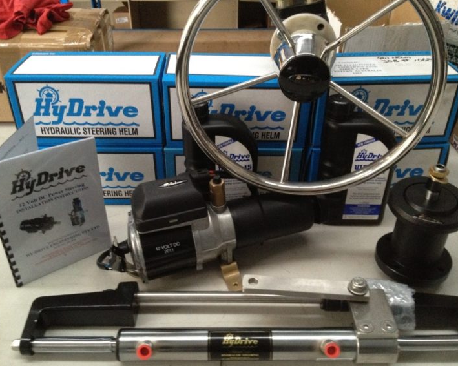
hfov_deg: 49.1
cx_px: 228
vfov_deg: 40.1
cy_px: 185
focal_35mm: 37
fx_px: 501
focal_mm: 4.28
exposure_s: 1/20
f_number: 2.4
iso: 400
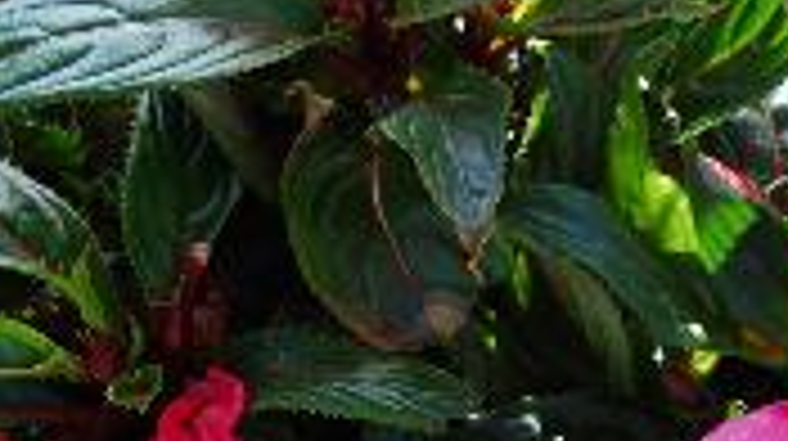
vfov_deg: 11.0
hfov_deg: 18.9
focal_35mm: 108
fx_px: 2254
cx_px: 892
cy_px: 518
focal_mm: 30
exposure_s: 1/60
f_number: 8
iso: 180
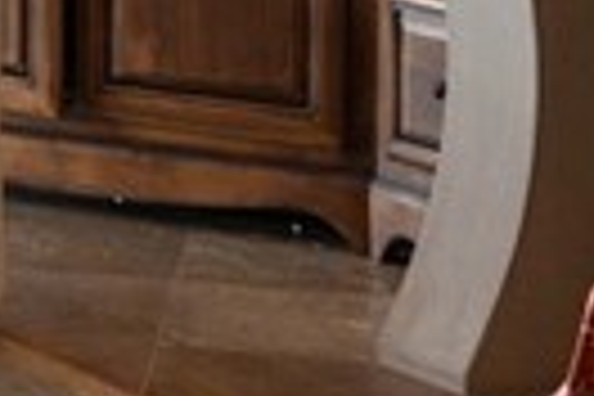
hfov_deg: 8.1
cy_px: -452
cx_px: -904
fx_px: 3844
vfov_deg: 5.7
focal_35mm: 233
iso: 1000
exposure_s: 1/30
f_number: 5
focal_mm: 20
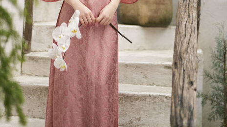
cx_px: 114
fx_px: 475
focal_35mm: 79
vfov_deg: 15.0
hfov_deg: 26.9
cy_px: -1
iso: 640
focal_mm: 50
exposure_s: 1/800
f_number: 1.6
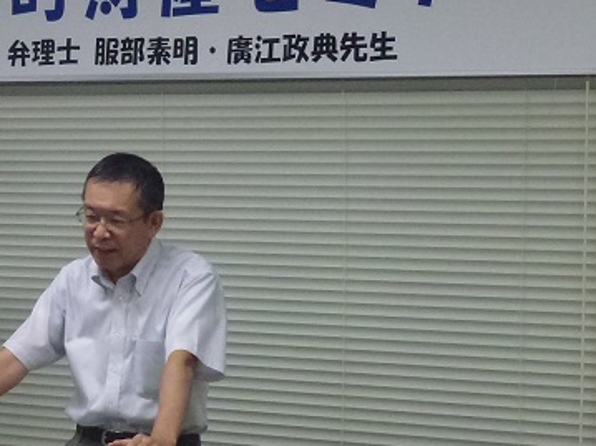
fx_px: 2014
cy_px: 224
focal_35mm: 117
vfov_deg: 12.7
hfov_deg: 16.6
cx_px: 43
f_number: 3.9
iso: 400
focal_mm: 7.4
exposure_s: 1/60
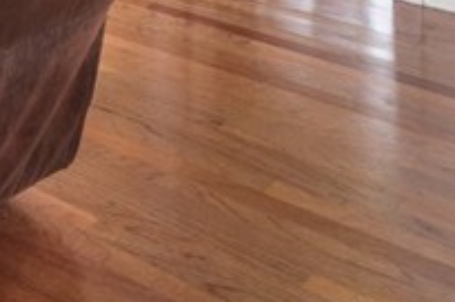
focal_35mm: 75
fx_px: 946
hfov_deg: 21.6
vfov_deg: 13.8
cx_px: -269
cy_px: -389
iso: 320
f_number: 7.1
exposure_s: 1/4
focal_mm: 10
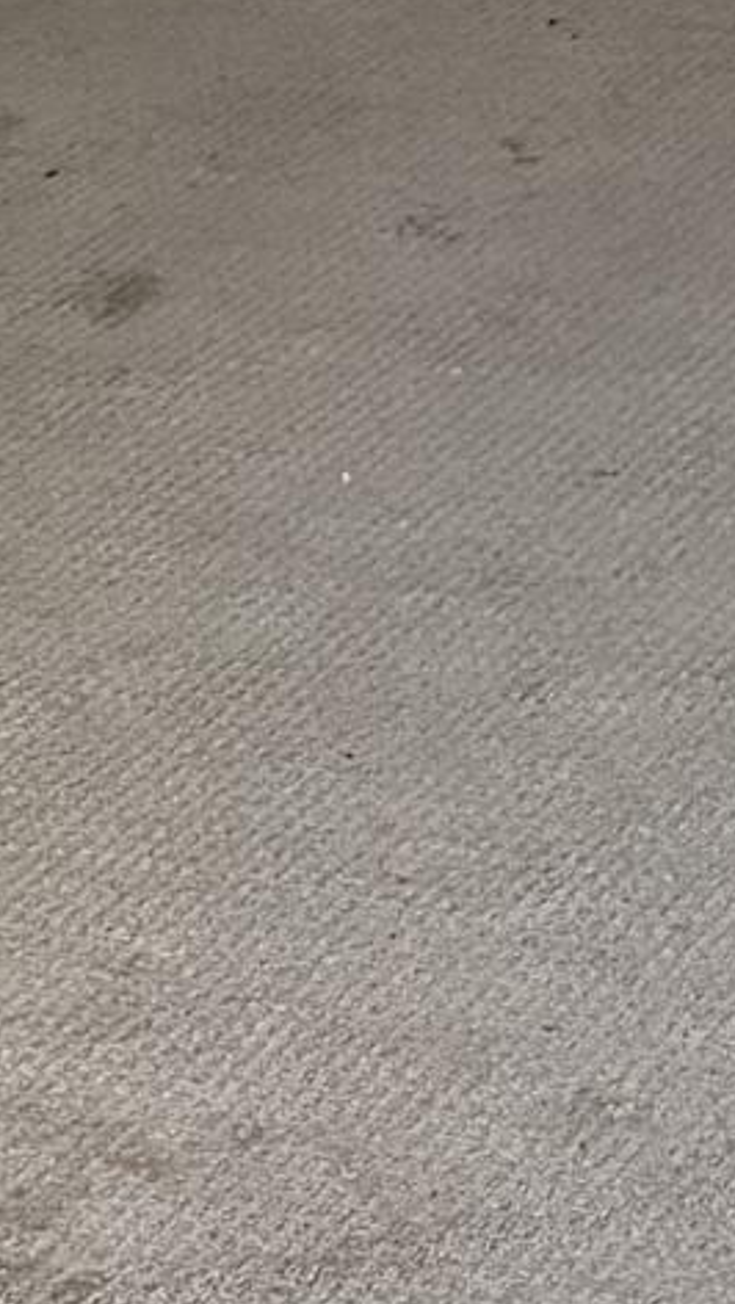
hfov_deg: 6.7
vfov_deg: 10.9
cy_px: -1260
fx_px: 6228
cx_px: 892
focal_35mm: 180
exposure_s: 1/56
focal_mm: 5.96
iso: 500
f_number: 1.6
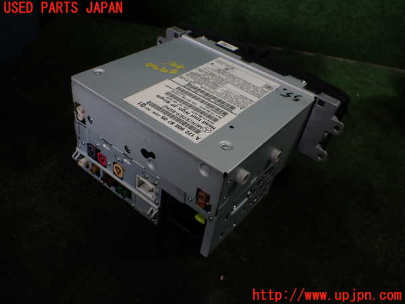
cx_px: 202
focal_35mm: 30
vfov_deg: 46.8
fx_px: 351
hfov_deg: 60.0
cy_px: 152
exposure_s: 1/125
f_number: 2.3
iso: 160
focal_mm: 5.4
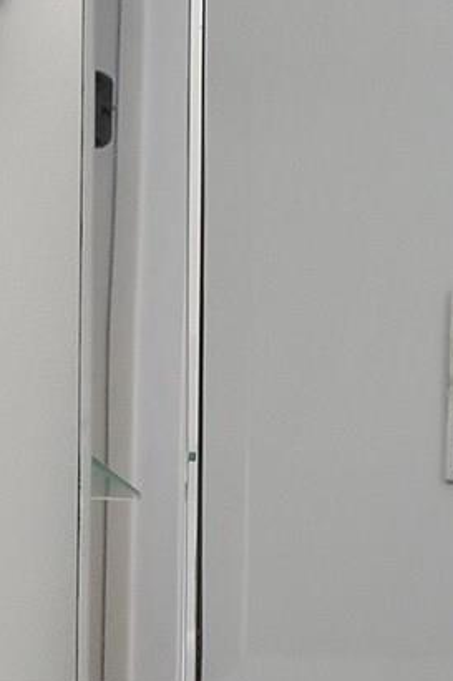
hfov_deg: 12.6
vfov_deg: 18.7
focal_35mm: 105
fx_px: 1983
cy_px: 758
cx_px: 609
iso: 640
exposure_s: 1/15
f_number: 7.1
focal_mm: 14
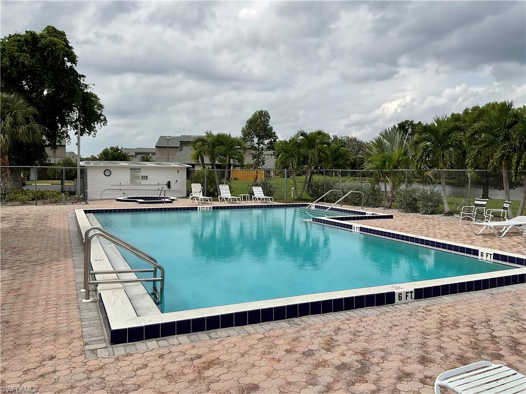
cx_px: 263
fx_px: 441
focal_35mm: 29
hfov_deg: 61.7
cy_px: 197
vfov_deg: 48.2
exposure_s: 1/3322
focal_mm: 3
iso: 16
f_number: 1.8
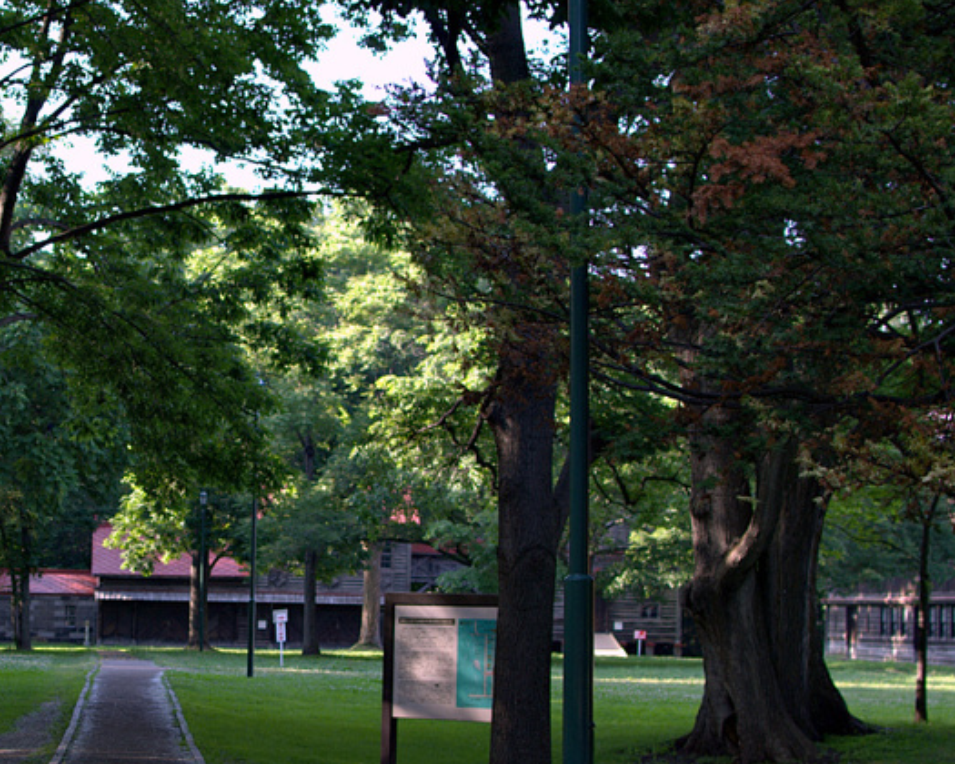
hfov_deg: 19.7
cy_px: 477
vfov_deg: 16.0
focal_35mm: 96
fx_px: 2711
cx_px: 118
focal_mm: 35
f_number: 2.8
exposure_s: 1/125
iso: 100
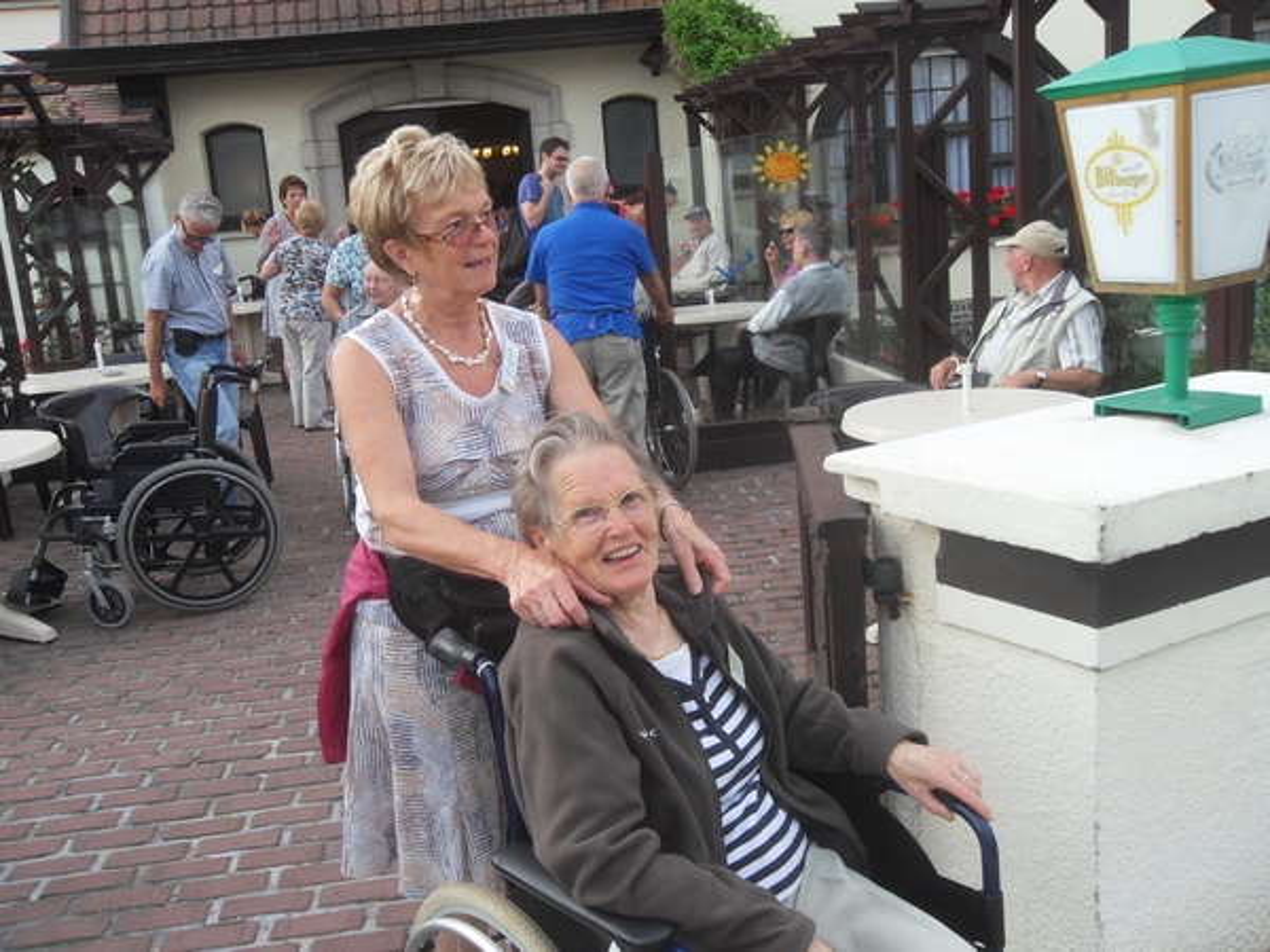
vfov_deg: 40.7
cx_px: 635
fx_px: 1284
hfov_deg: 52.6
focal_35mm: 35
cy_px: 476
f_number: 3.5
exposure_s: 1/180
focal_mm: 6.3
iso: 80
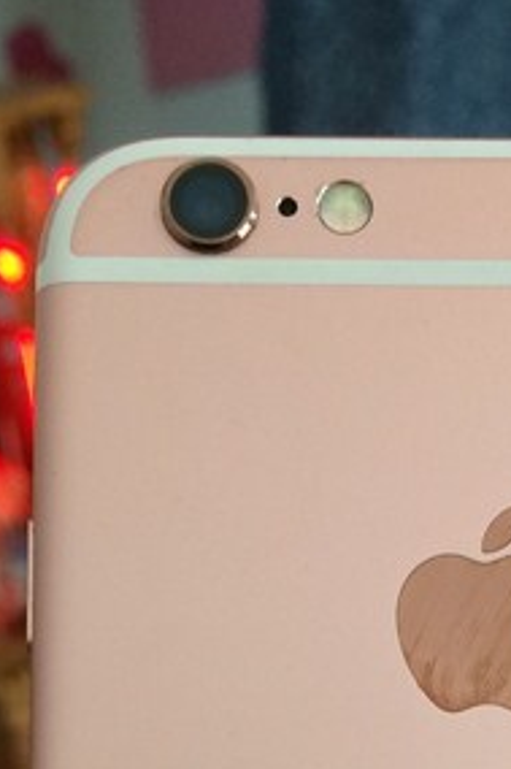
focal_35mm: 85
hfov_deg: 15.9
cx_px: 449
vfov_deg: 21.4
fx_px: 1812
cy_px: 1034
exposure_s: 1/33
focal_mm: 4.15
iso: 100
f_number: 2.2
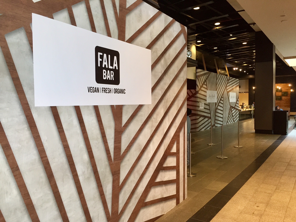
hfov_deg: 61.7
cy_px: 111
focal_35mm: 29
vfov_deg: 48.2
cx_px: 148
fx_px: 248
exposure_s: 1/30
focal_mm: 4.15
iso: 125
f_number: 2.2
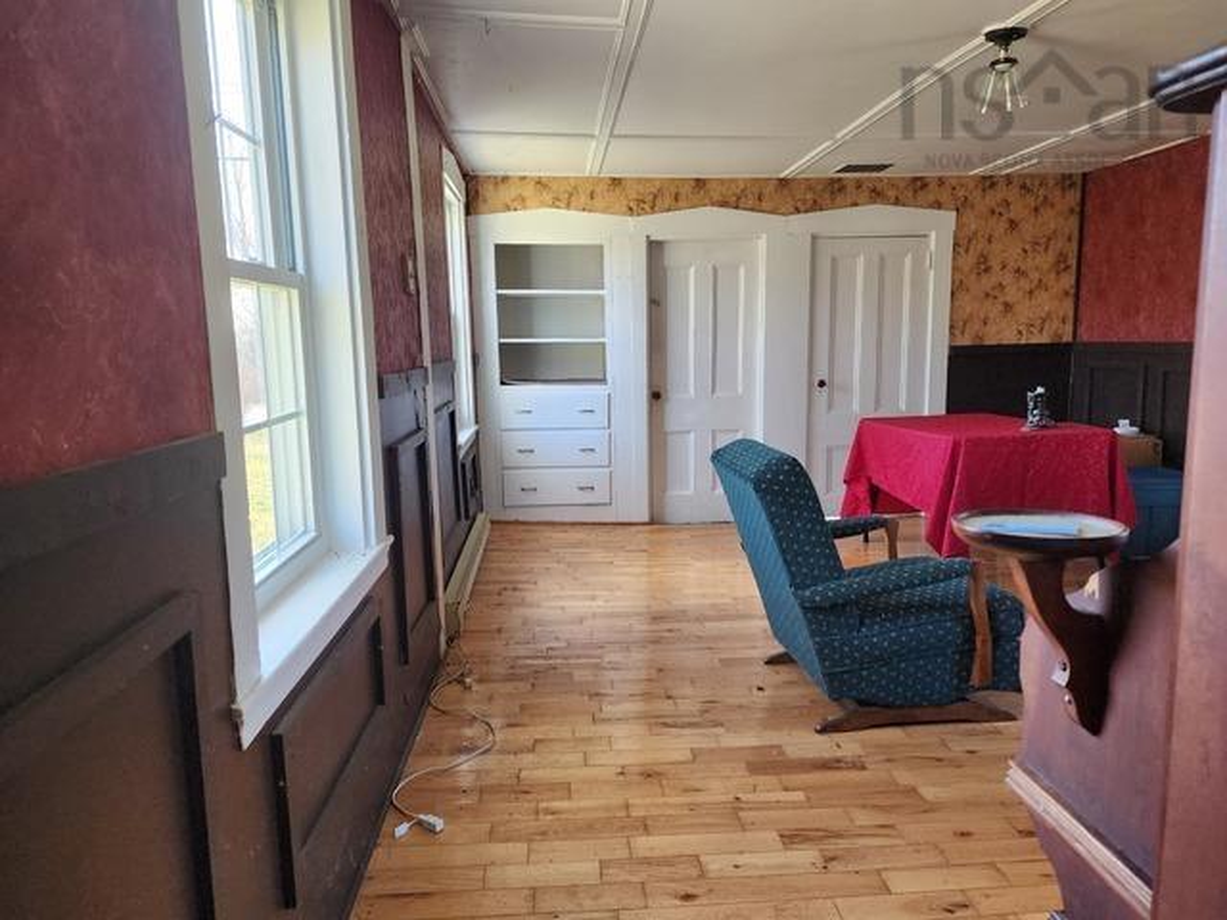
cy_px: 460
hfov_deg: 73.9
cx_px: 614
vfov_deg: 58.9
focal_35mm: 23
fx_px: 815
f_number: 1.8
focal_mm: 6.4
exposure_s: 1/120
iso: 160
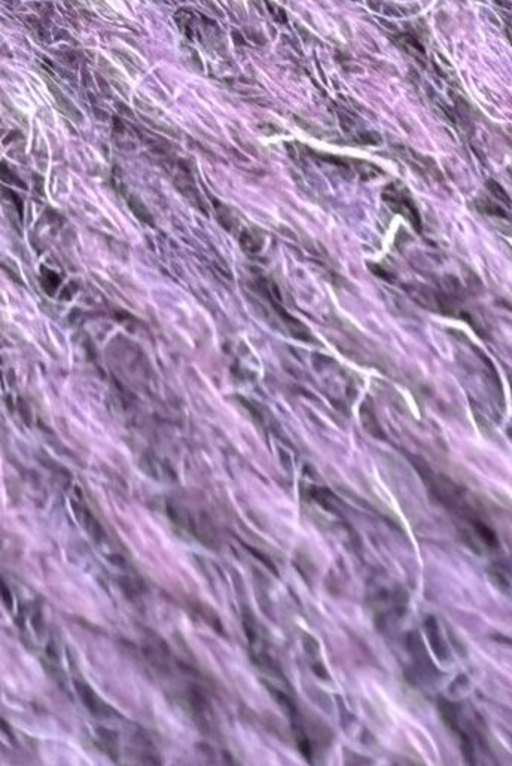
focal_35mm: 124
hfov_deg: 10.9
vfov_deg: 13.3
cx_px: -83
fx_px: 2642
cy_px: -936
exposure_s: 1/99
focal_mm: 2.22
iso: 160
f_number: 2.2
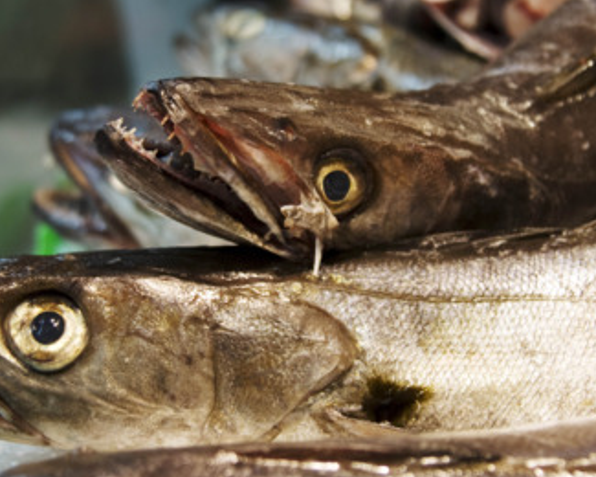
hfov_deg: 18.4
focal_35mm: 104
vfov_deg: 14.8
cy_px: 214
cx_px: 253
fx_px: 1834
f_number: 3.5
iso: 100
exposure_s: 1/160
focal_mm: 48
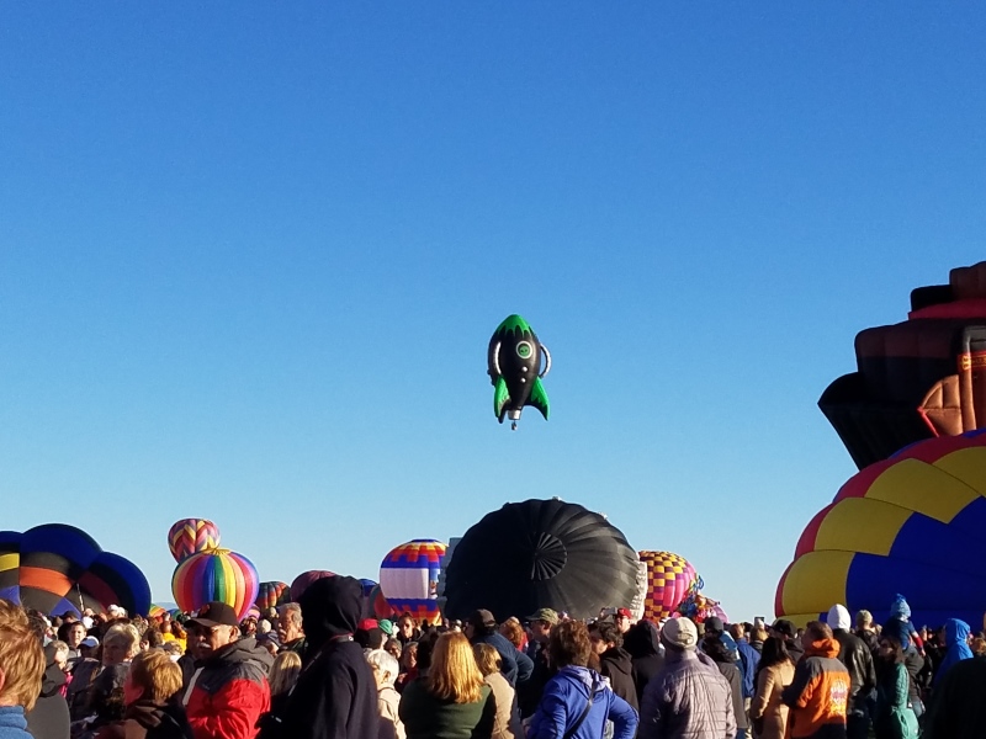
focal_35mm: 26
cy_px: 370
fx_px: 741
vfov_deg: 53.1
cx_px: 493
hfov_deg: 67.3
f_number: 1.7
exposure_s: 1/2248
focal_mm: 4.2
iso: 50
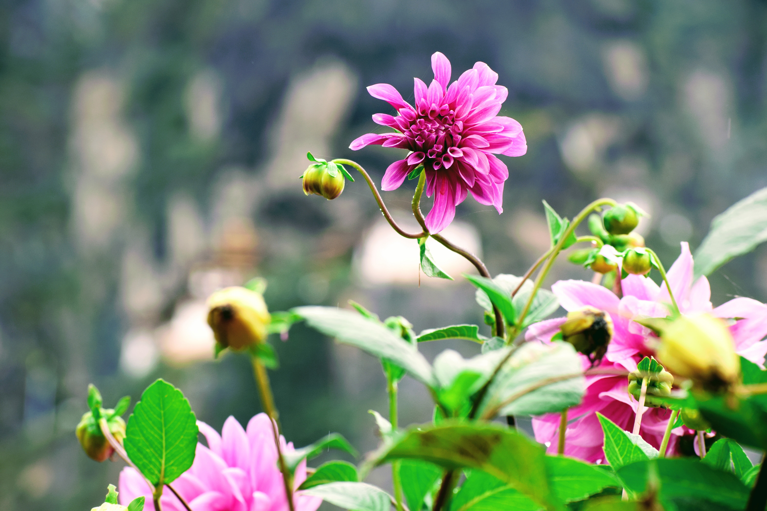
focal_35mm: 183
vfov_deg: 7.5
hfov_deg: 11.2
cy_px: 256
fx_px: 3899
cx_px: 384
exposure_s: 1/200
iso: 400
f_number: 7.1
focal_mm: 122
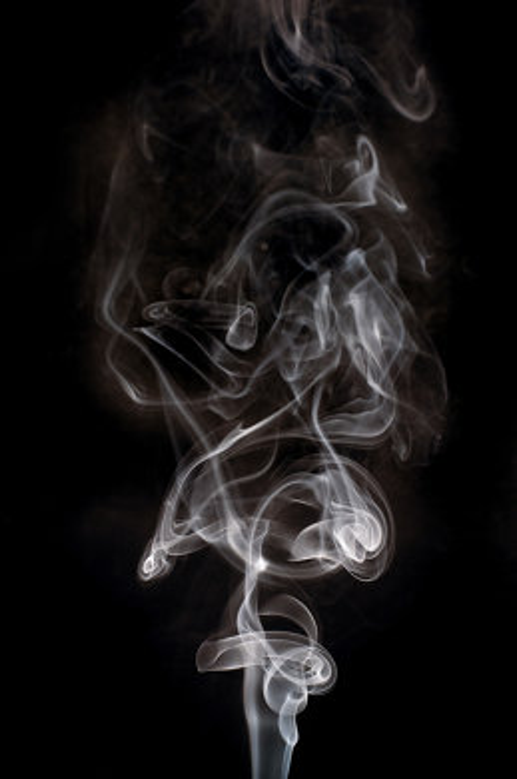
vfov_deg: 39.6
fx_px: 1080
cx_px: 258
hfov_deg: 26.9
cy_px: 390
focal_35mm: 50
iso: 200
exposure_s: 1/60
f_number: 11
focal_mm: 50
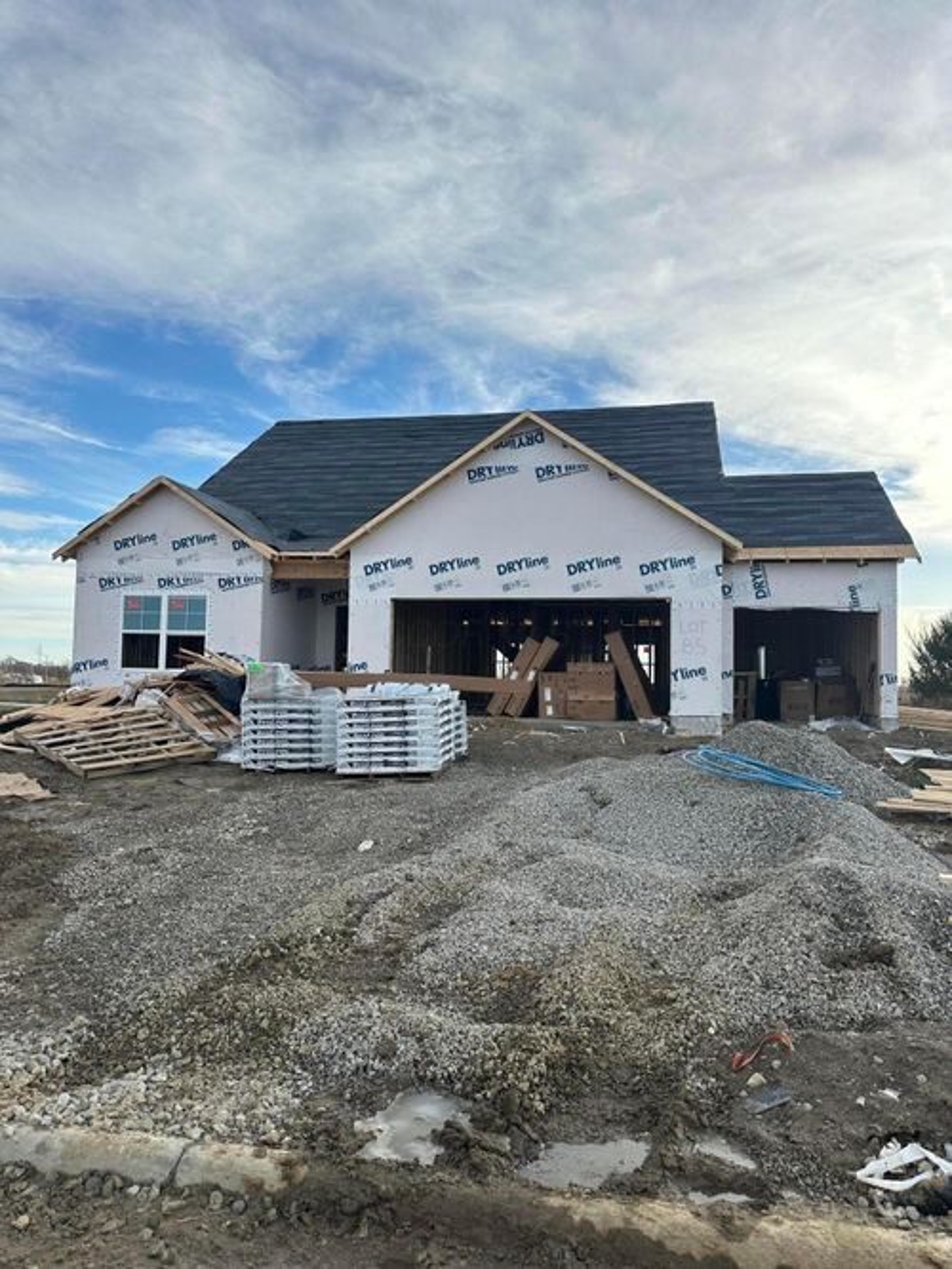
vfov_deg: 71.6
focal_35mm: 24
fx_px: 880
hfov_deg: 56.8
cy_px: 634
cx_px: 476
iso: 80
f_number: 1.78
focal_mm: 6.86
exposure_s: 1/2967
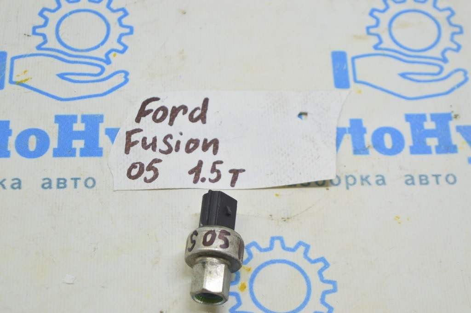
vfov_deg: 16.5
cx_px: 236
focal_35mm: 82
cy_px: 156
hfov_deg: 24.6
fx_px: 1078
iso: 400
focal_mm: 55
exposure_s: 1/20
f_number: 5.6
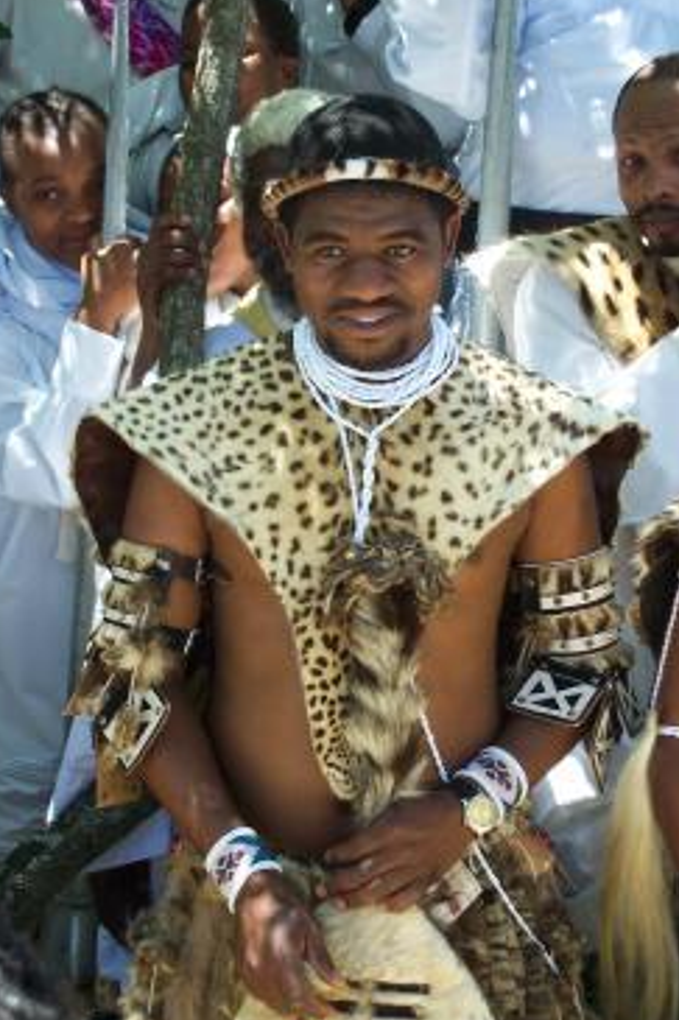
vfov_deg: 21.2
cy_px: 492
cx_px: 327
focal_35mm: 96
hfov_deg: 14.2
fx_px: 2718
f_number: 4
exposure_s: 1/125
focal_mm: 16.4
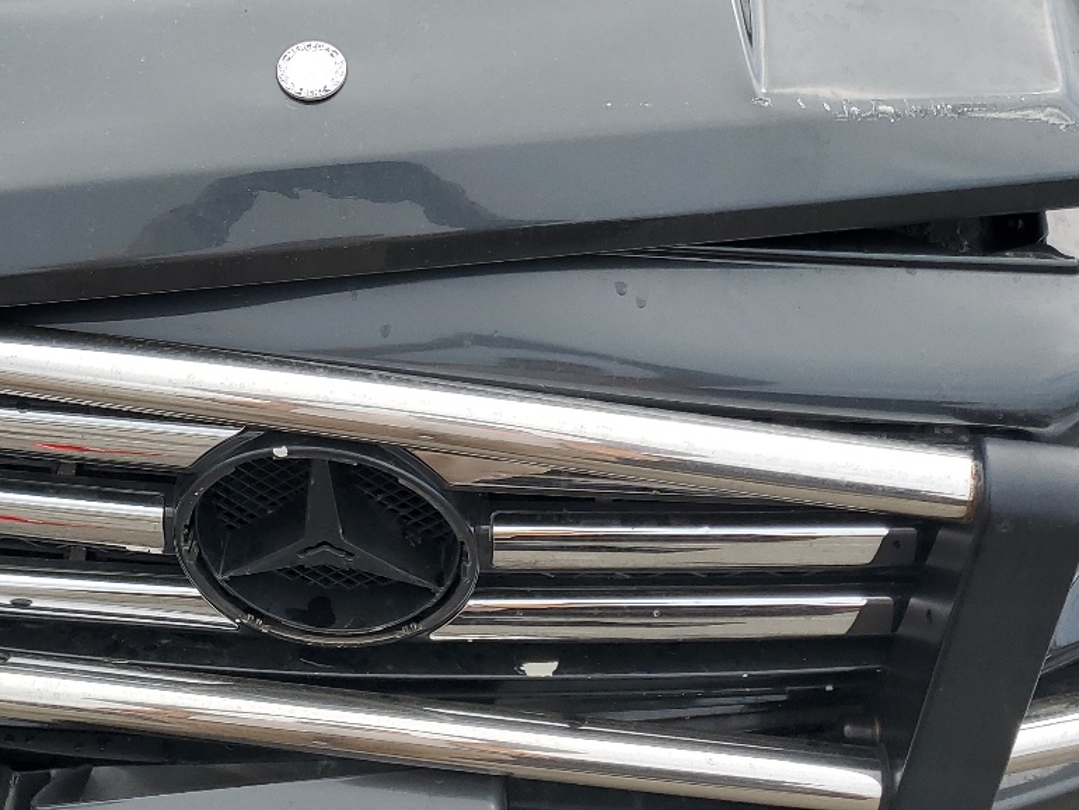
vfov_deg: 26.4
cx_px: 291
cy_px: 136
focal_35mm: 54
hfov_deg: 34.9
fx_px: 1684
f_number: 1.5
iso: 50
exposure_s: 1/2000
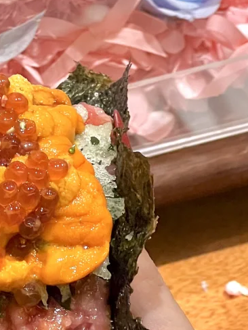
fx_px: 2168
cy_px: 115
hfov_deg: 6.5
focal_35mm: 227
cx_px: -94
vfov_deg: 8.7
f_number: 2.8
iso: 200
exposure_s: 1/61
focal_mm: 9
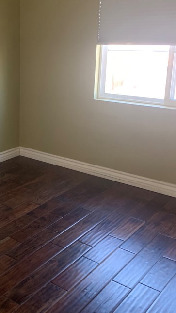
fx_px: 373
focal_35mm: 45
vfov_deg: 45.3
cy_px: 127
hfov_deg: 24.8
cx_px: -16
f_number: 1.8
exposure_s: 1/60
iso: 125
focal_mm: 4.25
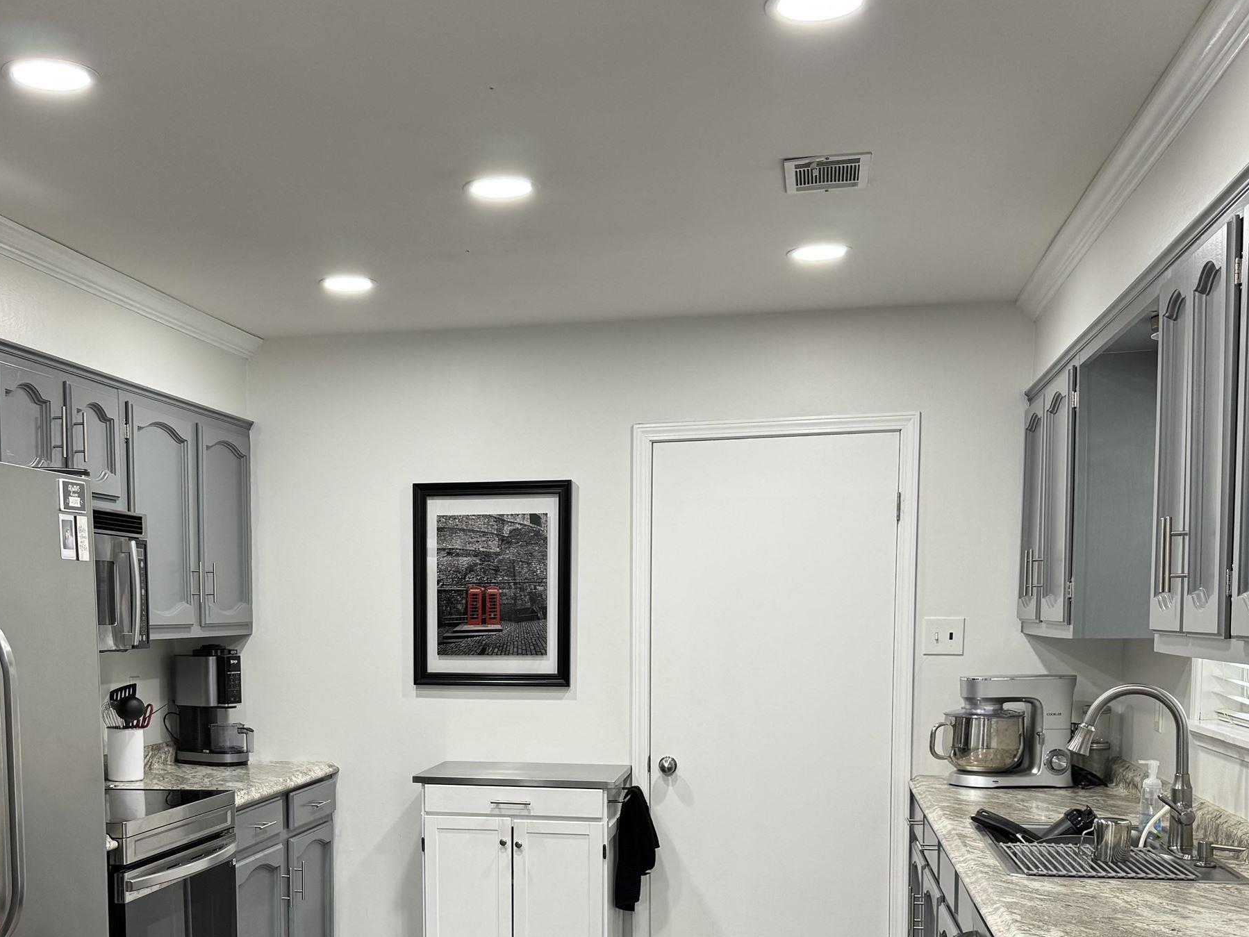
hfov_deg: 45.3
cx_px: 447
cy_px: 738
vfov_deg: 34.2
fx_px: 1480
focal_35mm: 41
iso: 125
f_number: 1.78
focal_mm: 6.76
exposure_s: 1/60
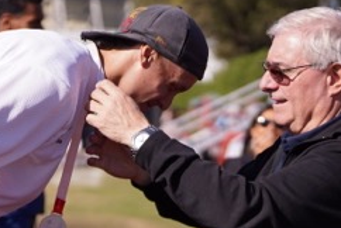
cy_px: 161
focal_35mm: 185
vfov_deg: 7.4
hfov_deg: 11.1
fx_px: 1754
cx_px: 217
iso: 400
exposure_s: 1/5000
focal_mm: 70
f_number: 2.8
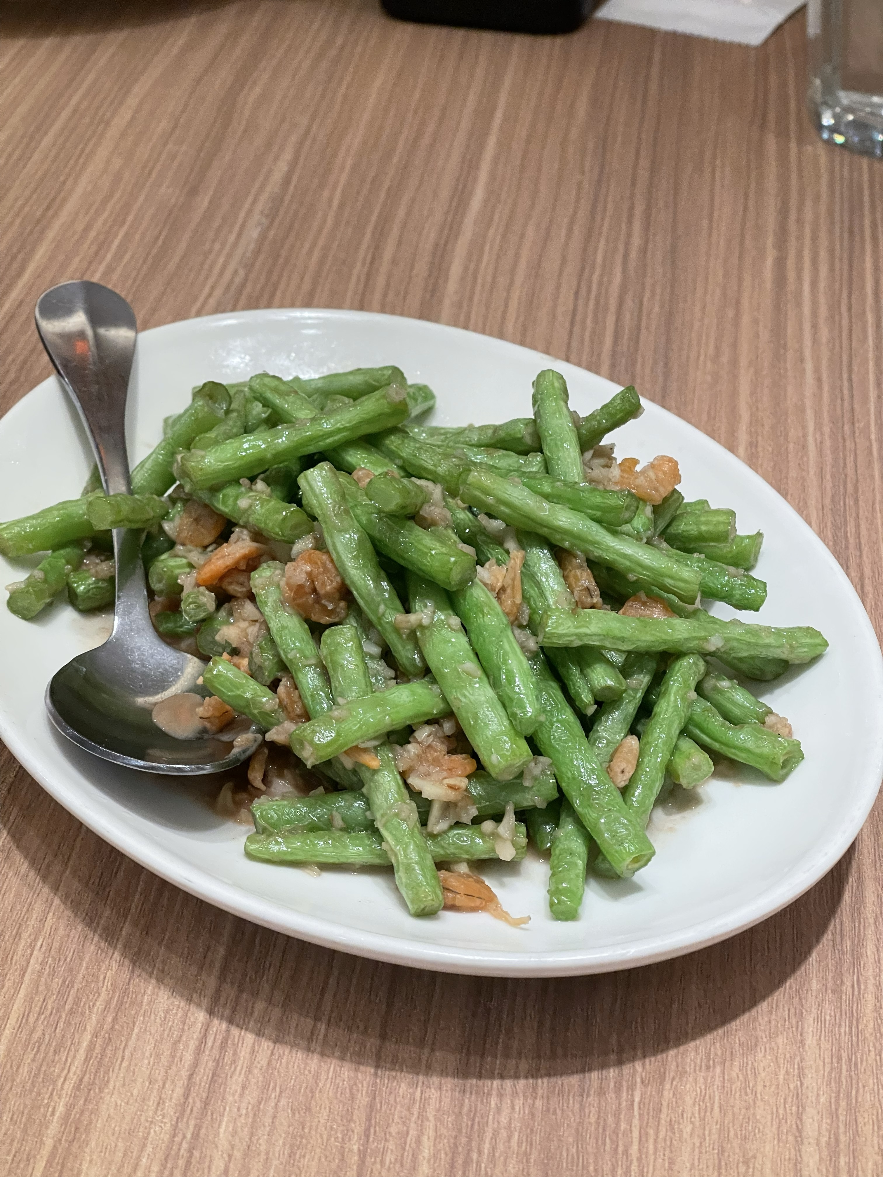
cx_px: 442
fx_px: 2177
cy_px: 588
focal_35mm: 64
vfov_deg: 30.3
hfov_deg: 22.9
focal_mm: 7.5
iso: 200
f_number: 2.2
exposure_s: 1/60
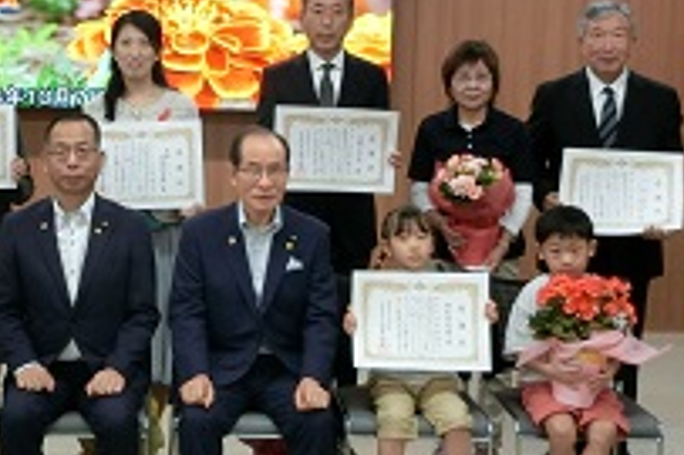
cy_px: 209
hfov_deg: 30.5
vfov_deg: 20.9
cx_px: 182
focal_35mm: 65
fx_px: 1234
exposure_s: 1/80
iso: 400
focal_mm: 5.2
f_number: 3.7
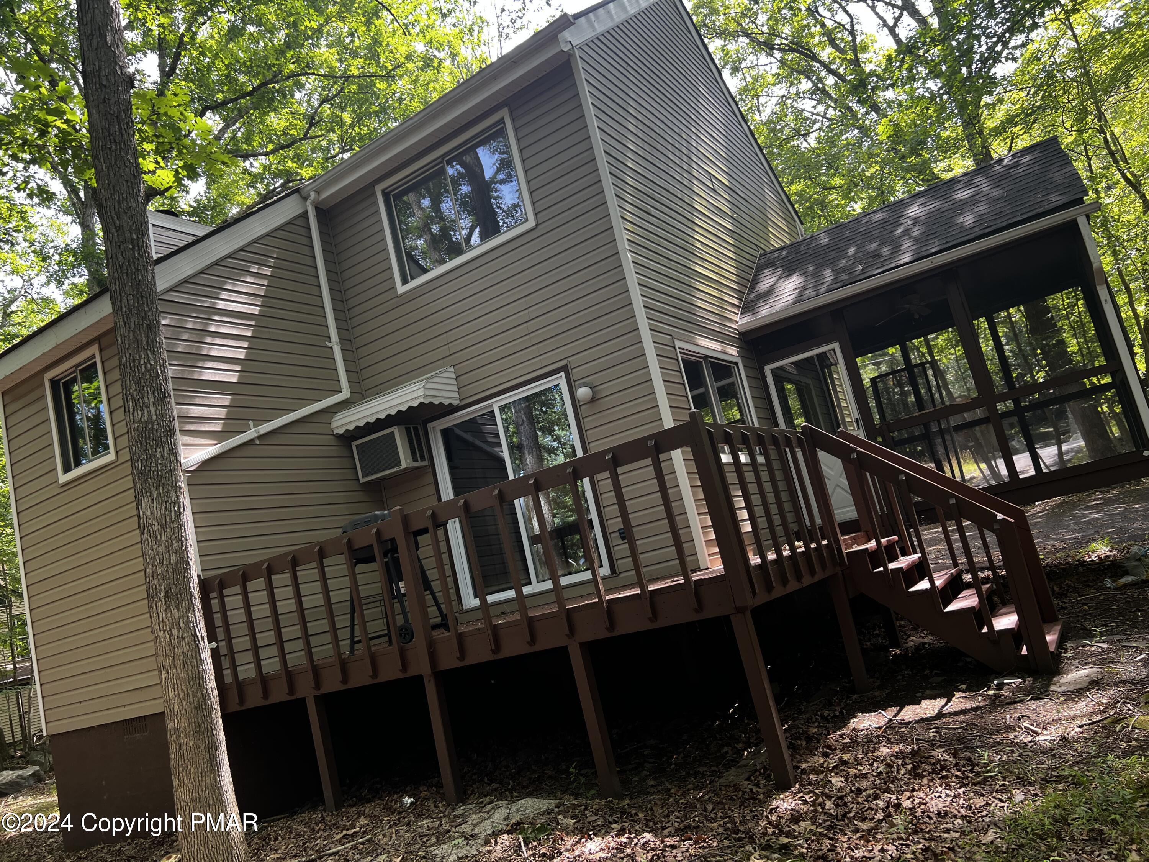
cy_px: 431
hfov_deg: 67.3
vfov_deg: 53.1
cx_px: 574
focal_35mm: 26
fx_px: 863
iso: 40
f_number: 1.5
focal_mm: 5.7
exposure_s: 1/121
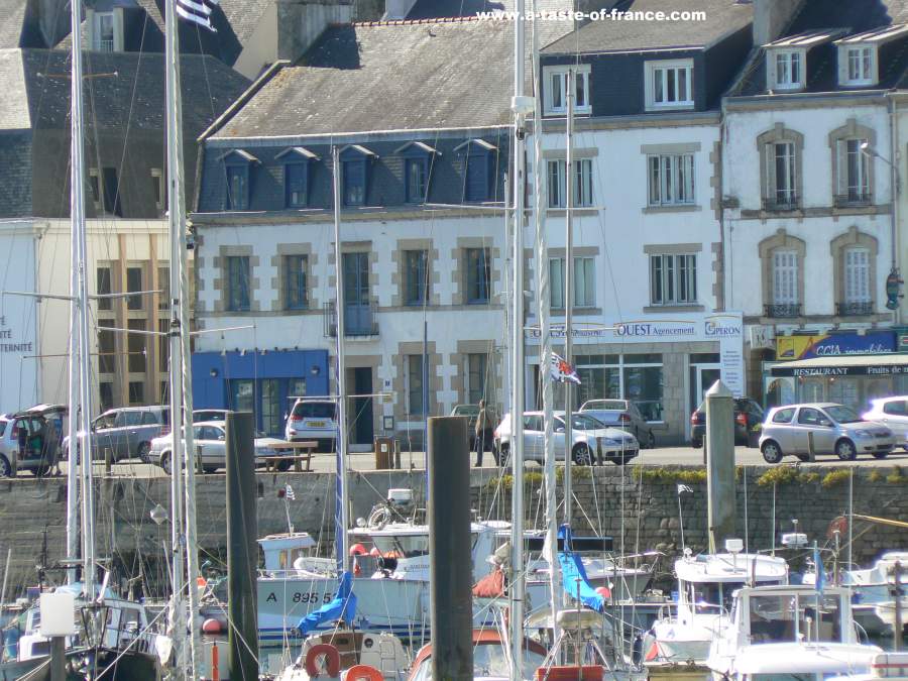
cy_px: 340
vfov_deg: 4.6
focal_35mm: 320
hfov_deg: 6.2
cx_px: 454
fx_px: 8394
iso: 80
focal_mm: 53.3
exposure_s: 1/400
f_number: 5.6
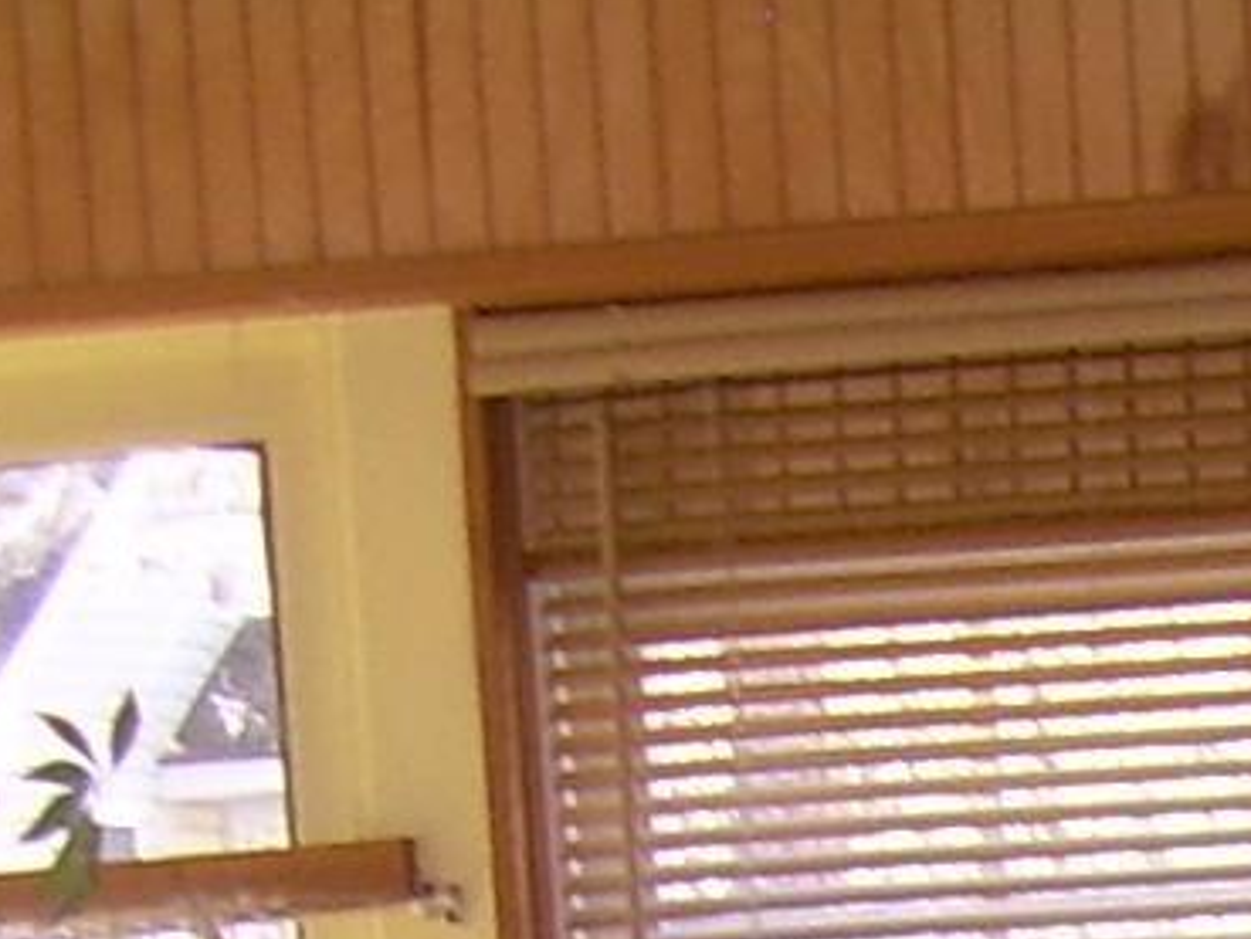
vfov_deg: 5.9
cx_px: 3126
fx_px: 8459
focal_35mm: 234
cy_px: 2861
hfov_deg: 7.8
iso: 50
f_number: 2.8
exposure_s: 1/30
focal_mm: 6.3
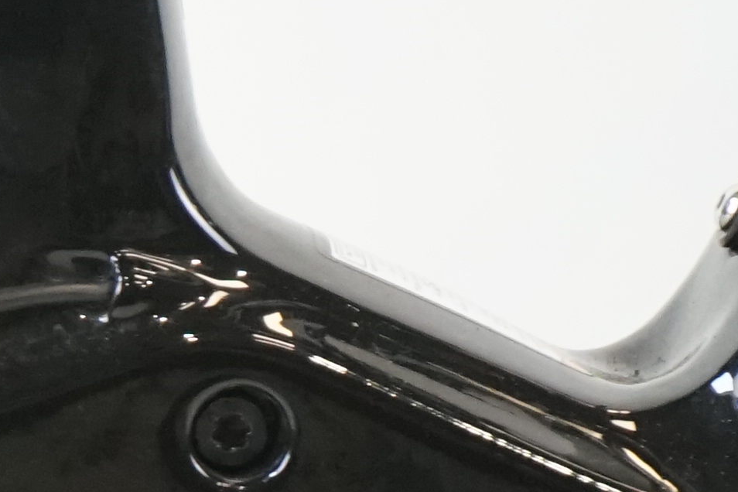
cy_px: 1044
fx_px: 7092
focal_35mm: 346
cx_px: -1008
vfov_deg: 3.9
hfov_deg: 5.7
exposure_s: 1/200
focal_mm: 55
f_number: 5.6
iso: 2500
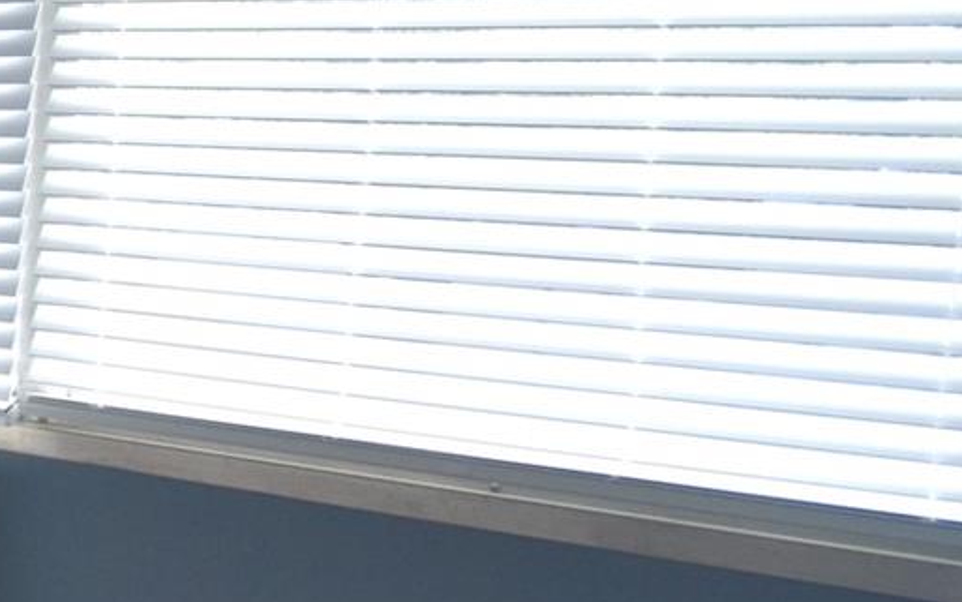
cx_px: -863
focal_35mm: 61
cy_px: 226
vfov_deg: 21.3
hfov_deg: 20.4
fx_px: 1600
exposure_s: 1/250
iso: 400
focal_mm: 10
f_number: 5.6
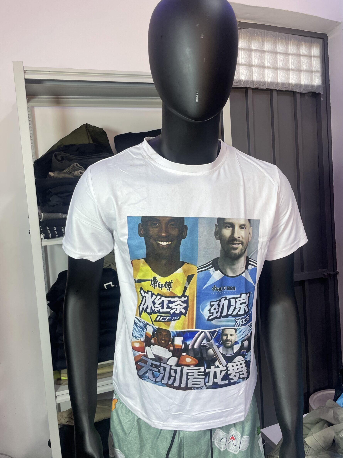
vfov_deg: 63.4
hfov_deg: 49.7
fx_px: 370
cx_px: 176
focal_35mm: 28
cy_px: 215
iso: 64
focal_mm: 4.2
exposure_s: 1/100
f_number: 1.6
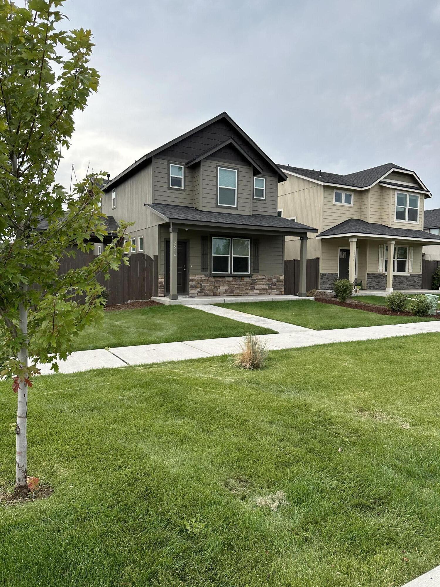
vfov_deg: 71.6
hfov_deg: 56.8
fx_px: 407
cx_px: 220
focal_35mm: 24
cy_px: 294
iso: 80
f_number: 1.78
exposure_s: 1/2299
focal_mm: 6.86
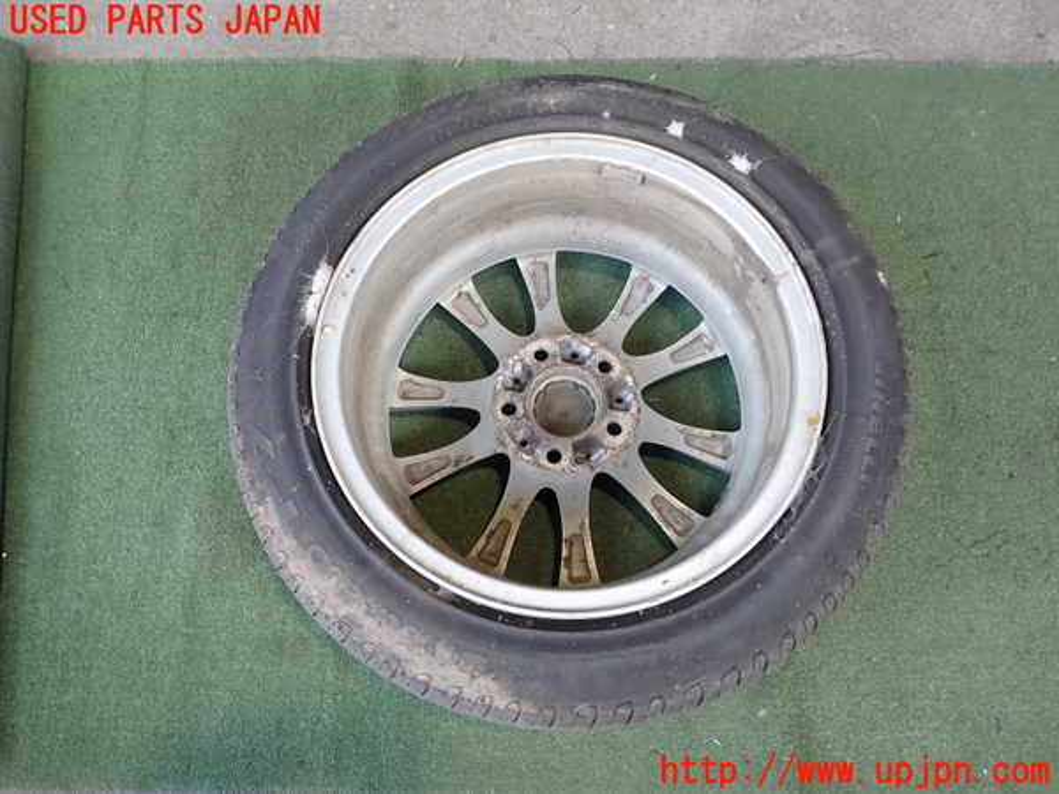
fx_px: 918
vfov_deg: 46.8
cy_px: 397
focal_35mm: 30
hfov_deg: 60.0
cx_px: 530
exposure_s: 1/60
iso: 200
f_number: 2.3
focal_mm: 5.4
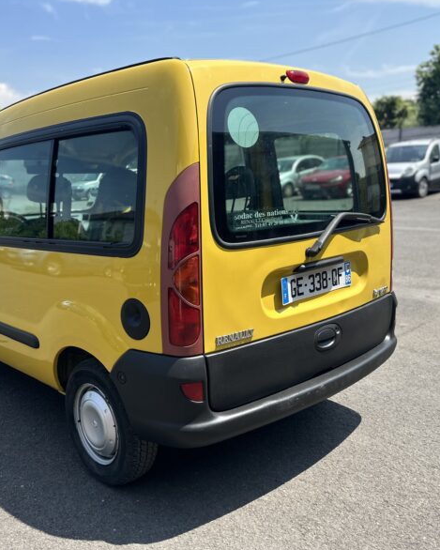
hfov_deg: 45.4
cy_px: 271
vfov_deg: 55.7
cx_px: 163
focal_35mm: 32
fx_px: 521
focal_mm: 6.86
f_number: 1.78
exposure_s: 1/2299
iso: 80
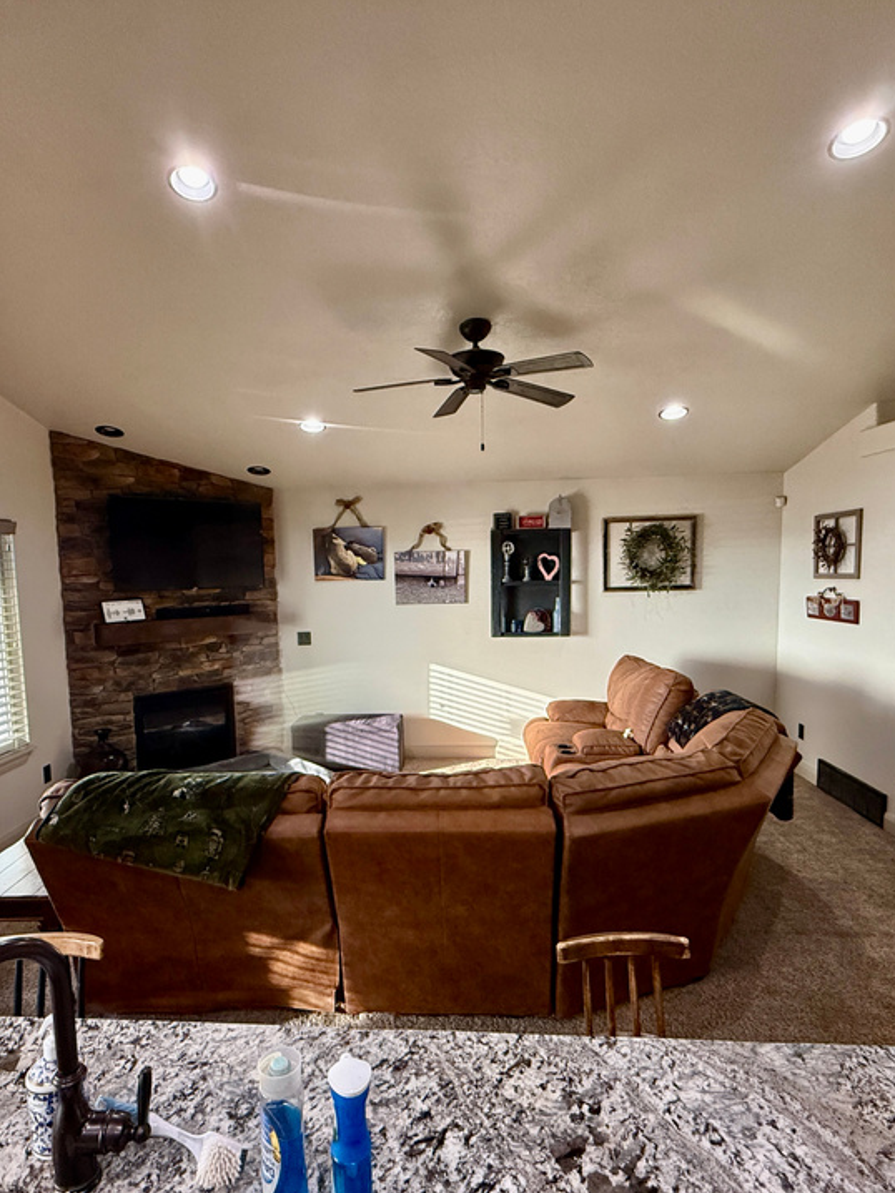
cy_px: 631
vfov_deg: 81.7
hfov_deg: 65.9
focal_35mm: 20
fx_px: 689
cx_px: 413
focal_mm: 2.22
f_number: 2.2
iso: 640
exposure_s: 1/120
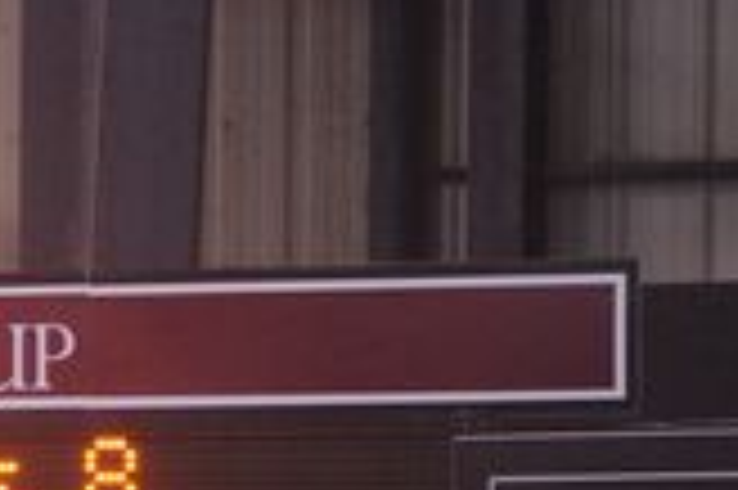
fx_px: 16015
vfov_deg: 1.8
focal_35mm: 782
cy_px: 544
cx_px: -531
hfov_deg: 2.6
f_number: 2.8
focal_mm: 200
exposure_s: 1/400
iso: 5000
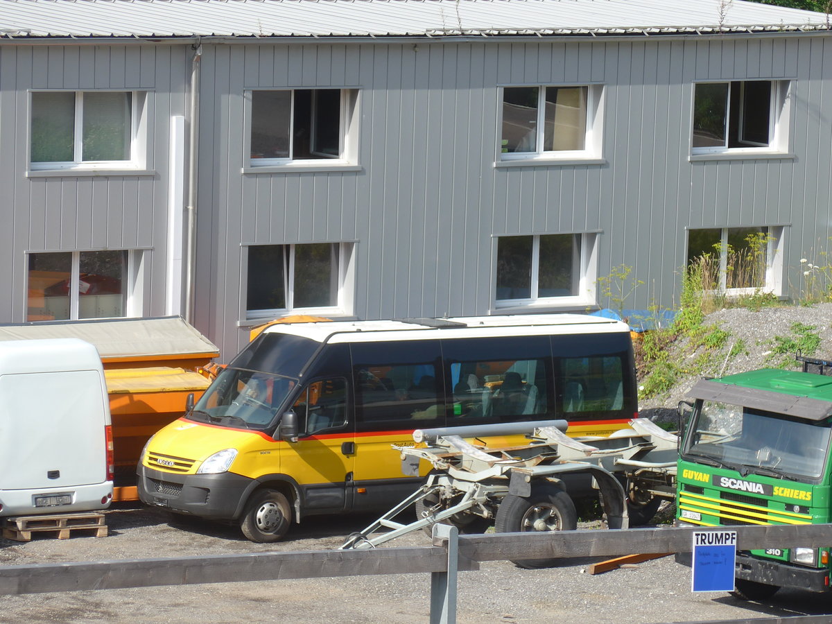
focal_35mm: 222
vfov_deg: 6.7
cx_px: 416
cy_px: 312
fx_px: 5336
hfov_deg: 8.9
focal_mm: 42.8
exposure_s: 1/200
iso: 80
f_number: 5.9
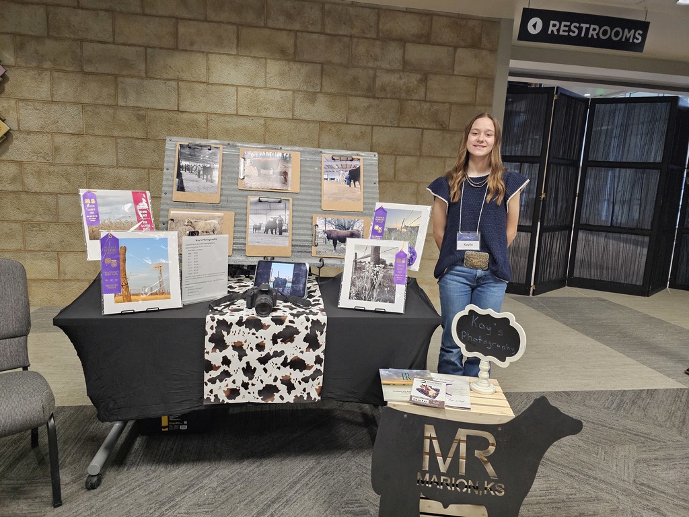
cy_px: 258
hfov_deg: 73.9
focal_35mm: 23
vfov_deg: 58.9
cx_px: 344
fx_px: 458
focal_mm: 6.3
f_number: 1.7
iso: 640
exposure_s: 1/120
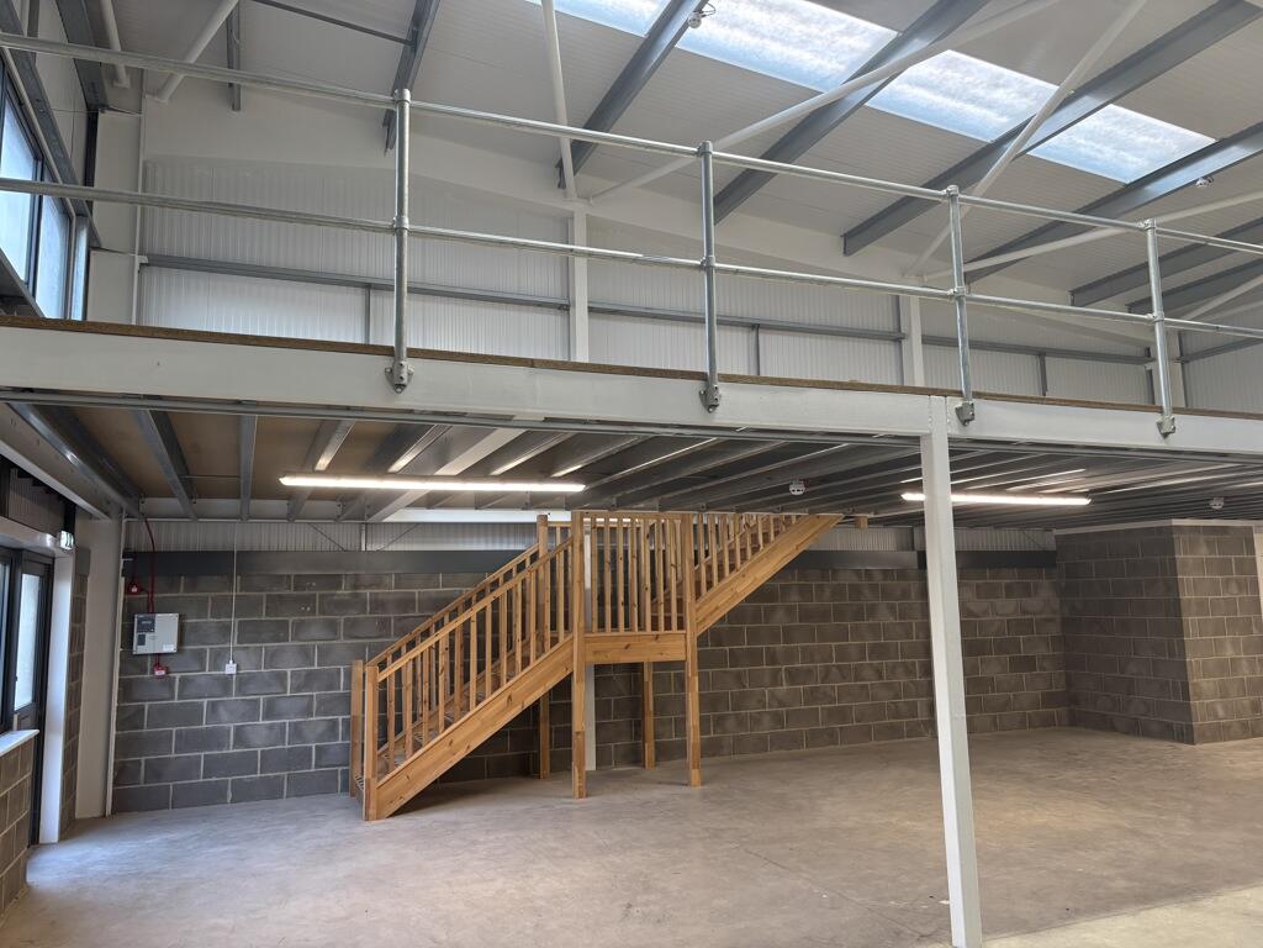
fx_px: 949
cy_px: 474
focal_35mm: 26
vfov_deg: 53.1
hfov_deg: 67.3
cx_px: 632
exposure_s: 1/100
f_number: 1.6
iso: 100
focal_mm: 5.96
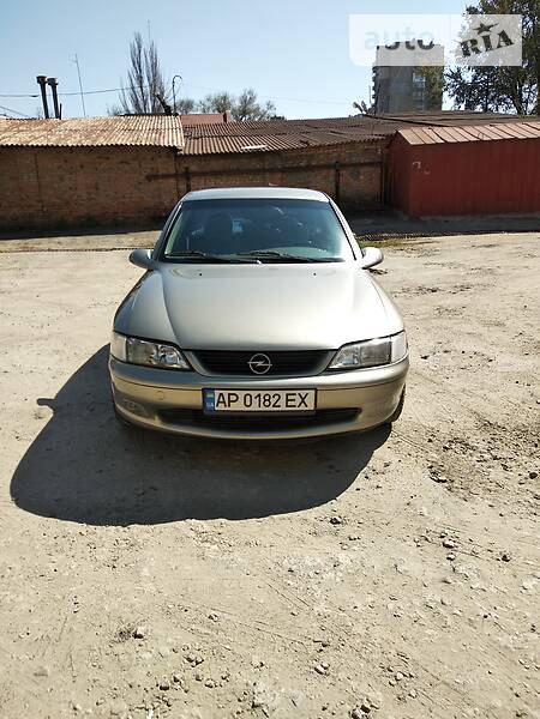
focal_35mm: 26
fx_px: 541
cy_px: 360
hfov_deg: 53.1
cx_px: 270
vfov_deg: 67.3
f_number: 2.2
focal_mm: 3.8
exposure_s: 1/905
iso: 100
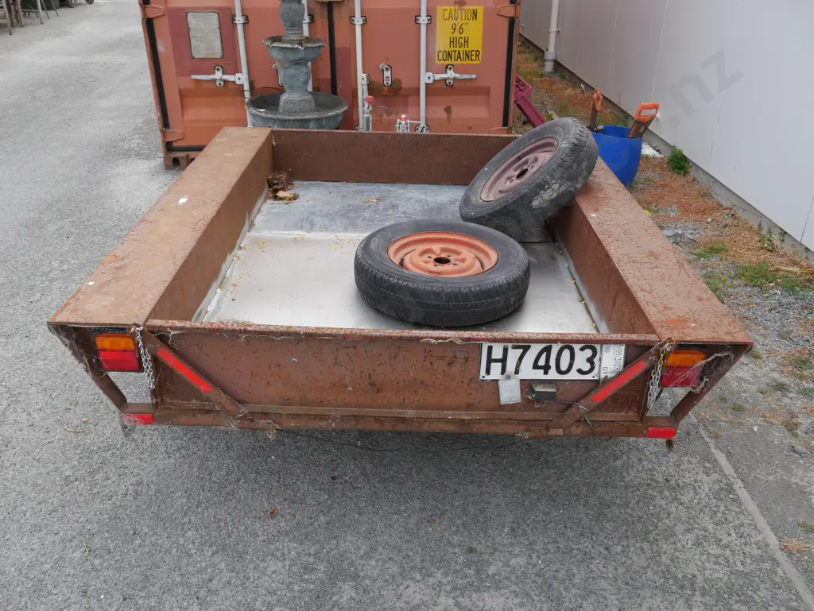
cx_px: 407
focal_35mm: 30
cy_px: 306
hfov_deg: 59.9
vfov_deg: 46.8
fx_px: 706
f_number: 5.6
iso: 200
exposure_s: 1/200
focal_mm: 15
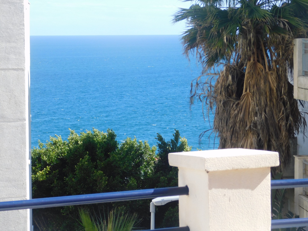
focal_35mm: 134
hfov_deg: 14.7
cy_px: 116
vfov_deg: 11.1
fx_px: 1192
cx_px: 154
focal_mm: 23.7
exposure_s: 1/320
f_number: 5
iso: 125
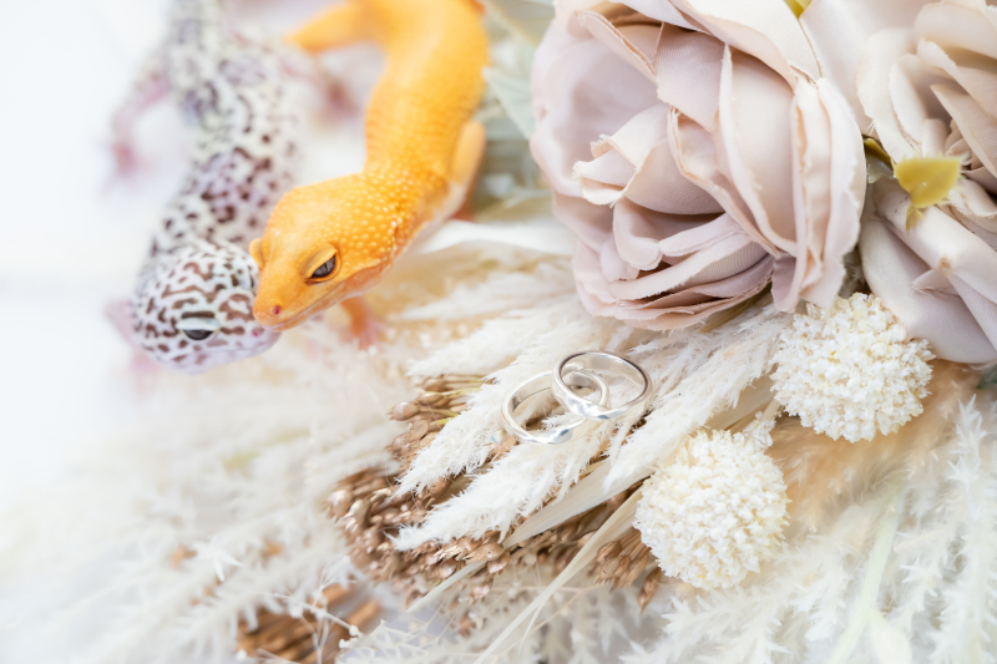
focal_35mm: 108
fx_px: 2990
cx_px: 498
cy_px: 332
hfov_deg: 18.9
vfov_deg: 12.7
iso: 2500
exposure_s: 1/160
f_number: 5.6
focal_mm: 108
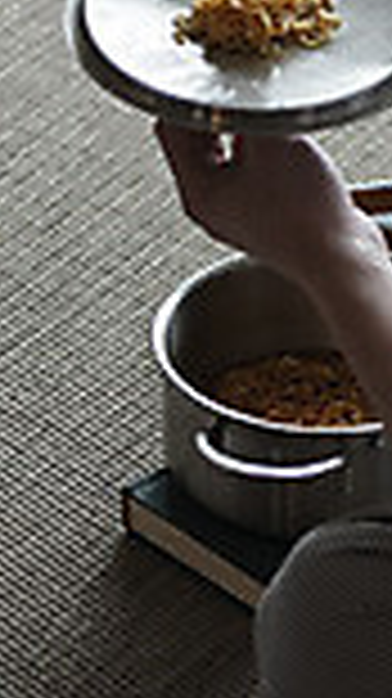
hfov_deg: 5.4
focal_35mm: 223
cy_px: 351
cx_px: 122
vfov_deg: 9.7
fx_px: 4128
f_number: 3.2
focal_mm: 55
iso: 640
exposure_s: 1/200
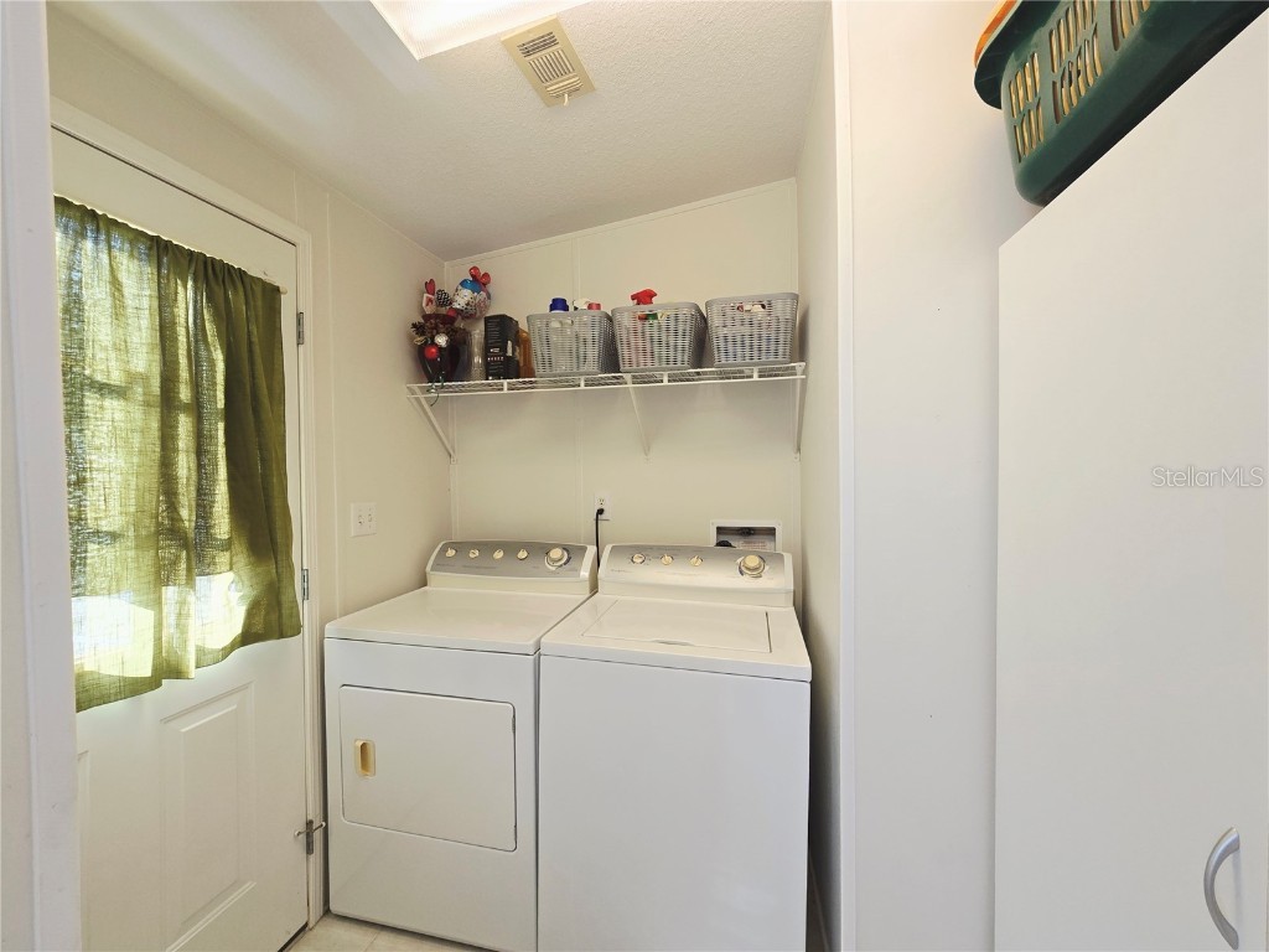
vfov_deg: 89.9
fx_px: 477
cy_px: 476
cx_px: 634
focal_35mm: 13
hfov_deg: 106.2
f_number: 2.2
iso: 80
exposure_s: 1/120
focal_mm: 2.2
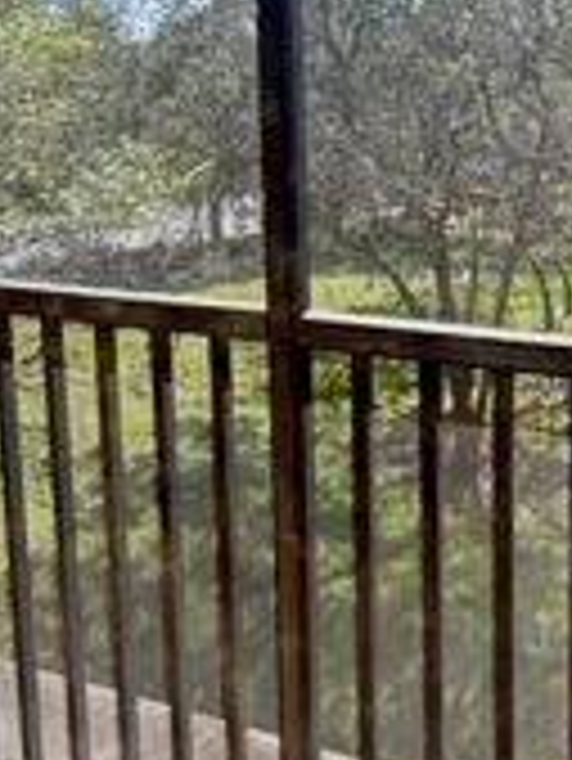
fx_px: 968
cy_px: 225
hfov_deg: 30.7
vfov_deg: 42.1
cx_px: 565
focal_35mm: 44
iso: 64
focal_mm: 2.22
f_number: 2.2
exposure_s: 1/171
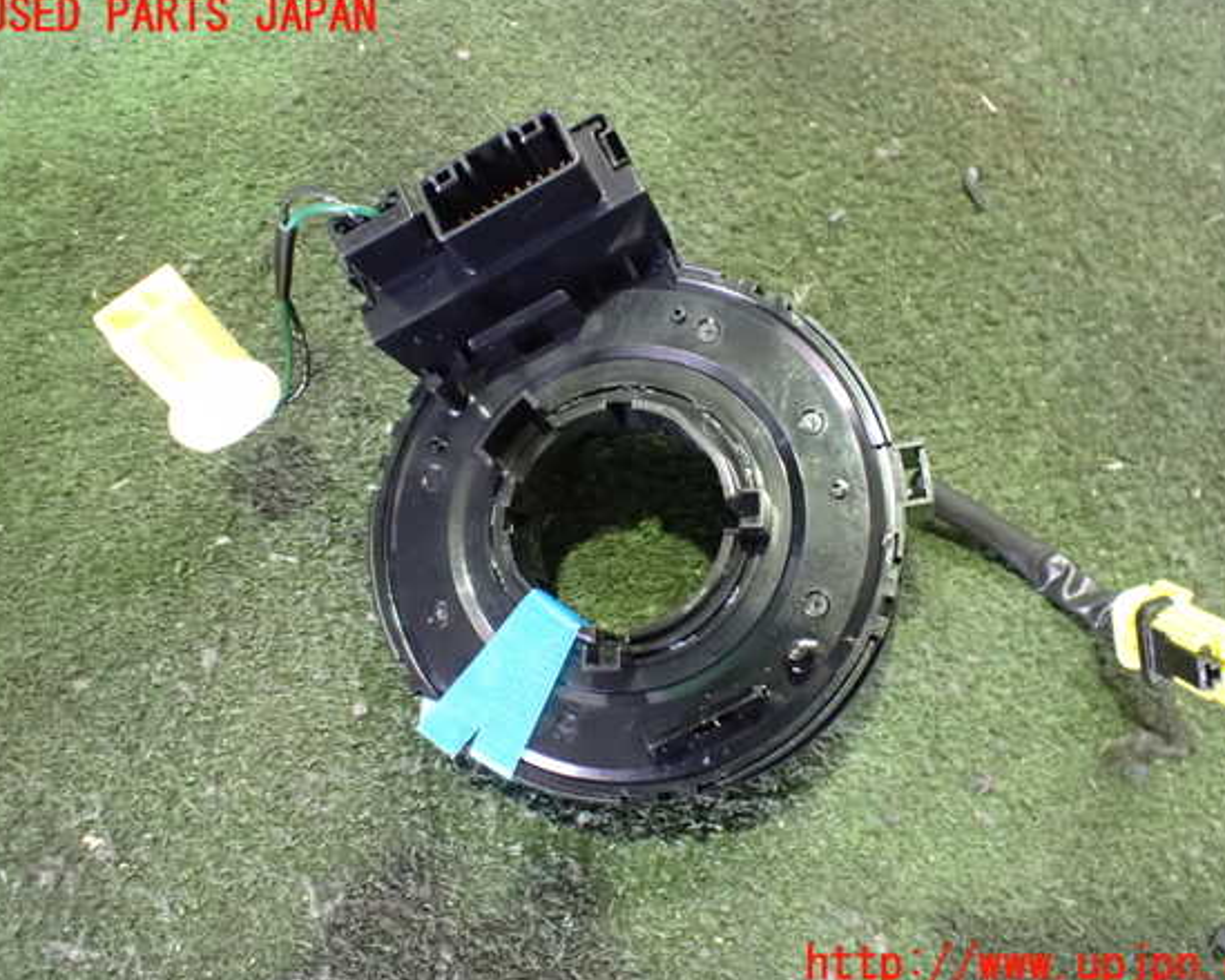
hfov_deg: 55.6
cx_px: 640
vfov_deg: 45.8
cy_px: 491
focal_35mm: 32
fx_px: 1160
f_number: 2.3
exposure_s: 1/30
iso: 1600
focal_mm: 5.4
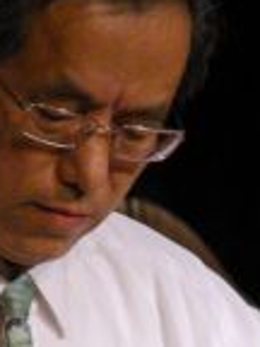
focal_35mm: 992
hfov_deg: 1.5
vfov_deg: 2.0
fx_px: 9936
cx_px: 128
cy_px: 414
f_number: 5.6
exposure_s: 1/90
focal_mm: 155
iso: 1600
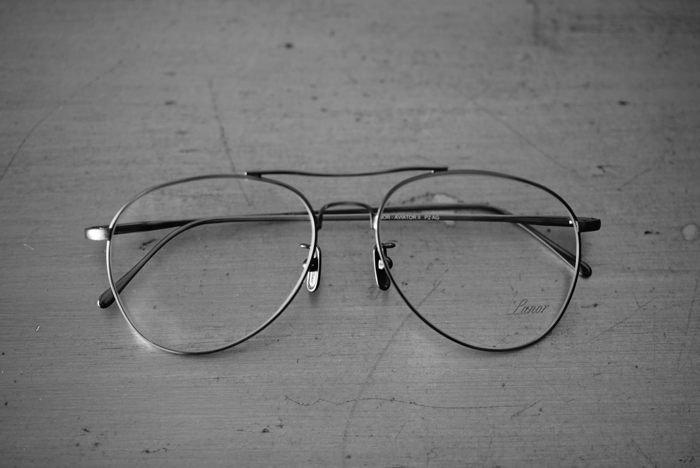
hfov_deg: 30.9
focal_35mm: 65
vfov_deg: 21.0
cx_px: 350
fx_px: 1265
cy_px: 234
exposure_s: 1/400
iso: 1000
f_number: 2.5
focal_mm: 65
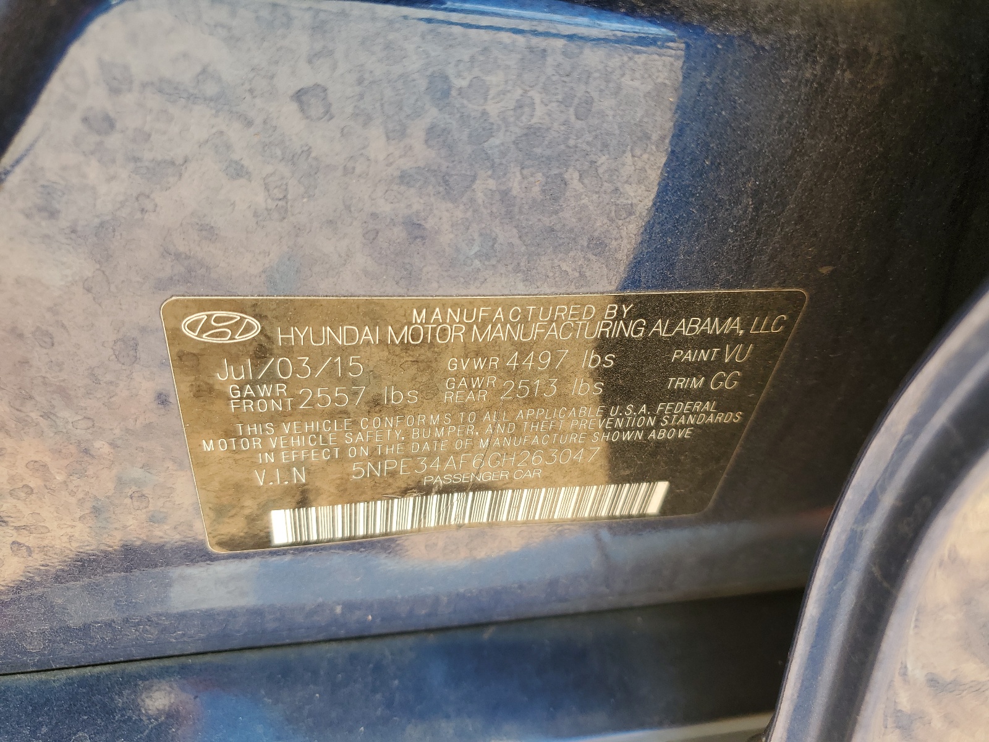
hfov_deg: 67.3
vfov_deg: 53.1
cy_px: 371
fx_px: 743
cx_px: 494
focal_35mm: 26
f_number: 1.5
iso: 50
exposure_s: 1/303
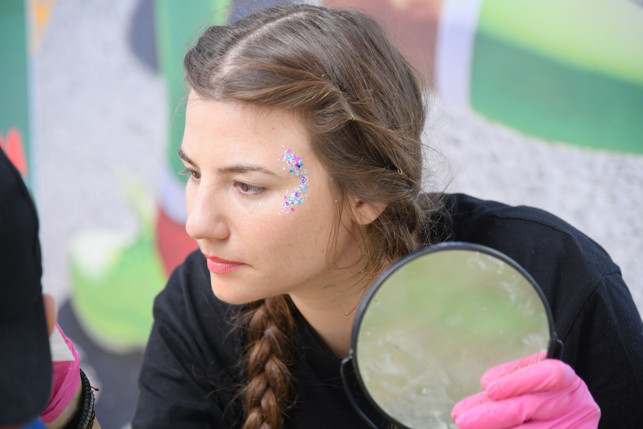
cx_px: 322
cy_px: 214
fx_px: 2143
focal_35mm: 120
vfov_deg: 11.4
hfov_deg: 17.1
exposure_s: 1/500
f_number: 4
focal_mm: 120
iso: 800
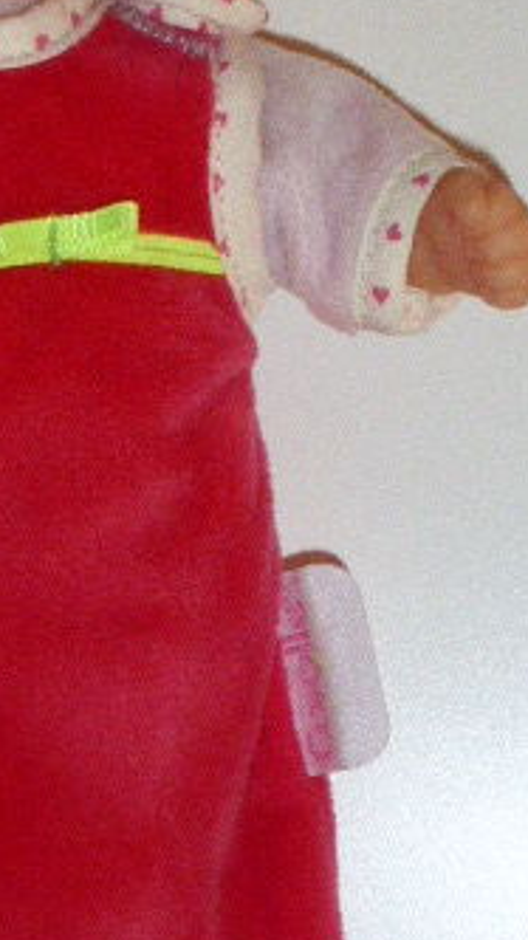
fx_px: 3389
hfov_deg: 8.8
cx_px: -51
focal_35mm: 136
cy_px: 347
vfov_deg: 15.8
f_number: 4.8
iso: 800
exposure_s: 1/60
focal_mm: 11
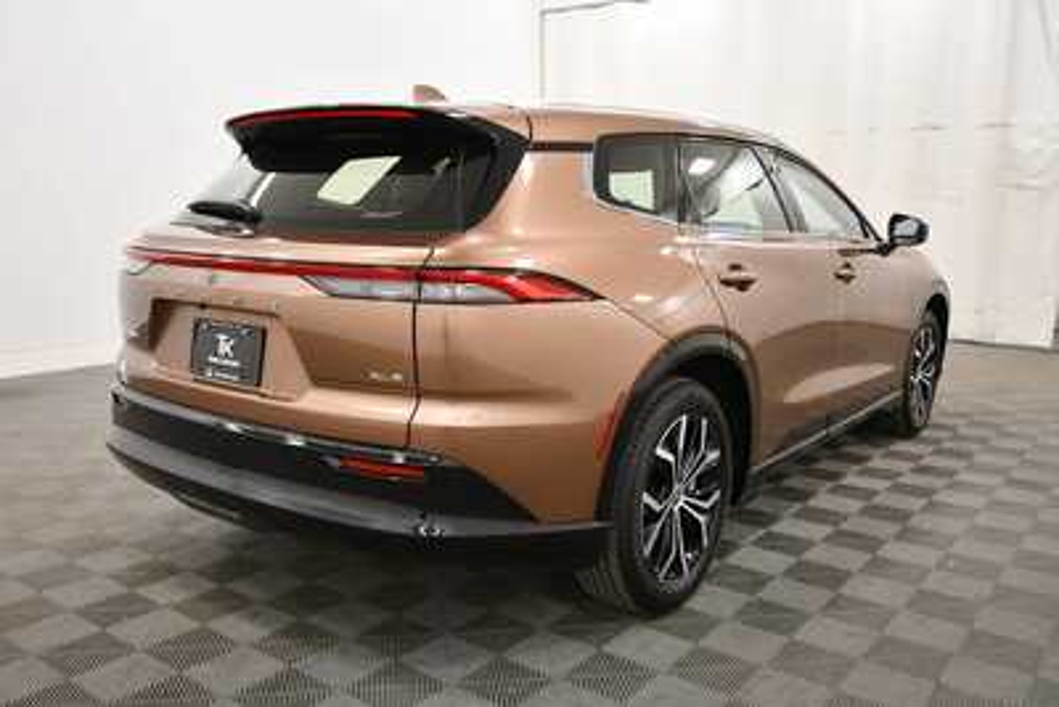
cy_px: 354
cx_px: 530
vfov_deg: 43.6
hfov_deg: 61.9
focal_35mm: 30
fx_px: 883
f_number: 5.6
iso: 1250
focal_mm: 20
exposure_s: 1/125
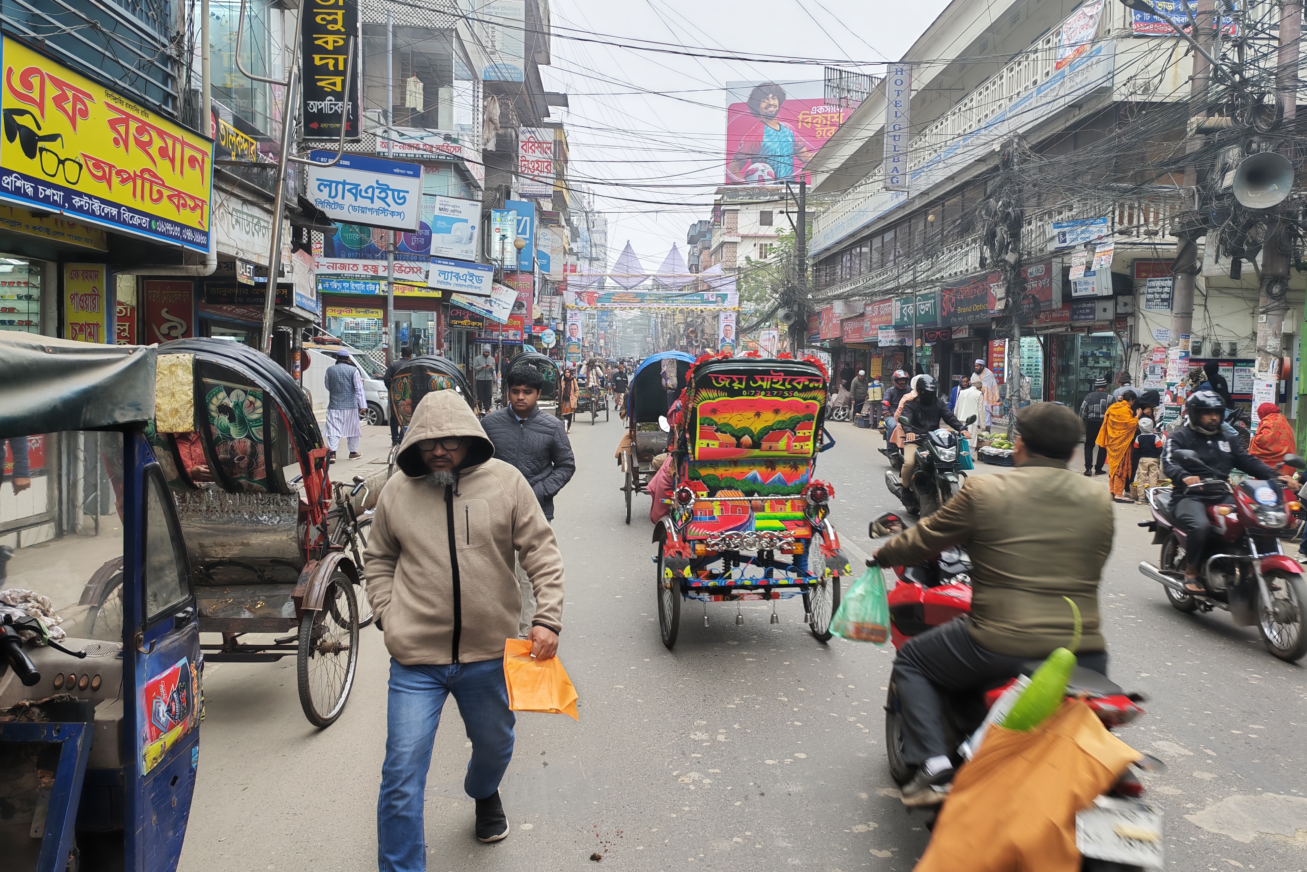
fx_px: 1053
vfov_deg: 44.9
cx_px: 660
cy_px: 393
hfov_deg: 63.7
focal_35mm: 29
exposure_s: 1/120
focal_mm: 6.12
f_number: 1.9
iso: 50
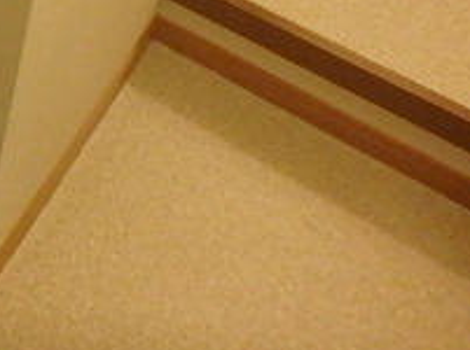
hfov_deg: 24.6
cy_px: -194
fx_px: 908
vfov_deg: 18.9
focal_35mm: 67
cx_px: -168
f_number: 3.5
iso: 800
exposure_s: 1/15
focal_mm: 3.7
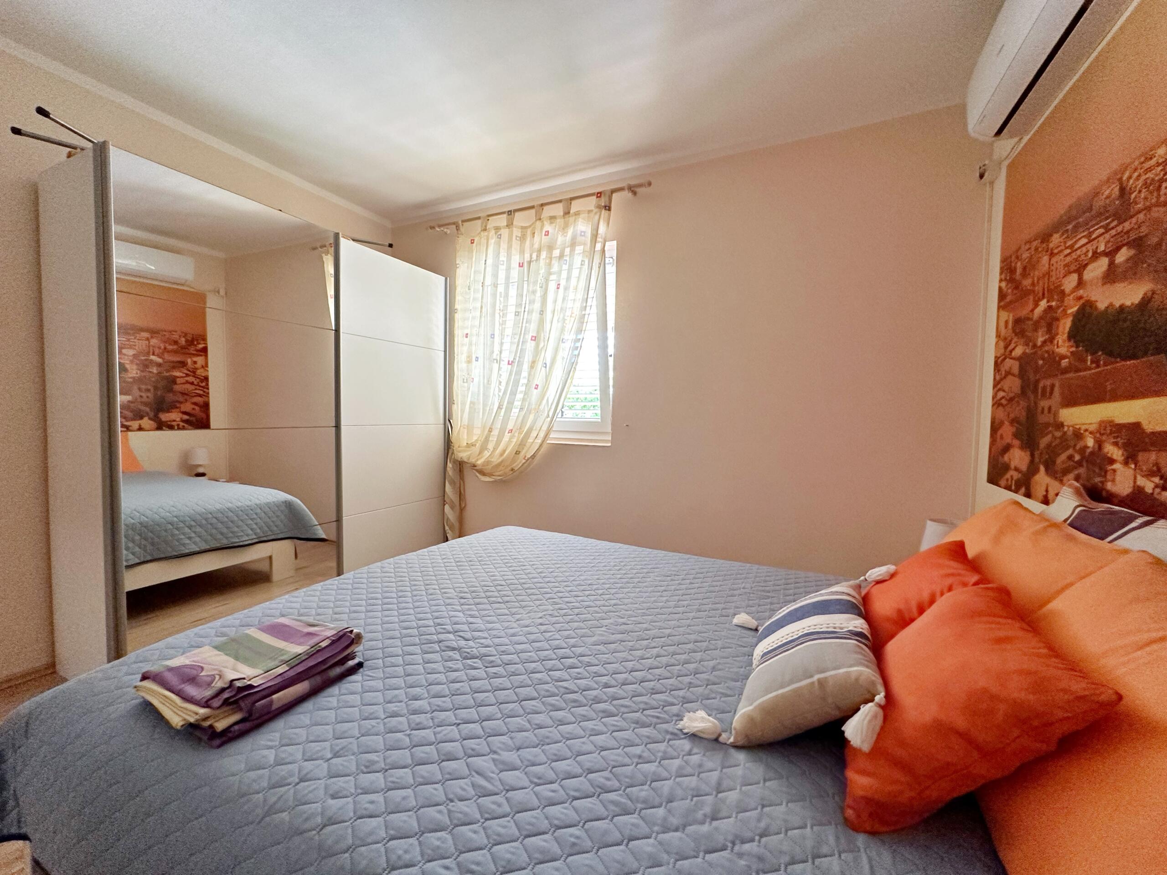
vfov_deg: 85.7
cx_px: 584
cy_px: 438
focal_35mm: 14
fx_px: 472
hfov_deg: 102.1
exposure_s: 1/100
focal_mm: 2.22
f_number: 2.2
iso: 250
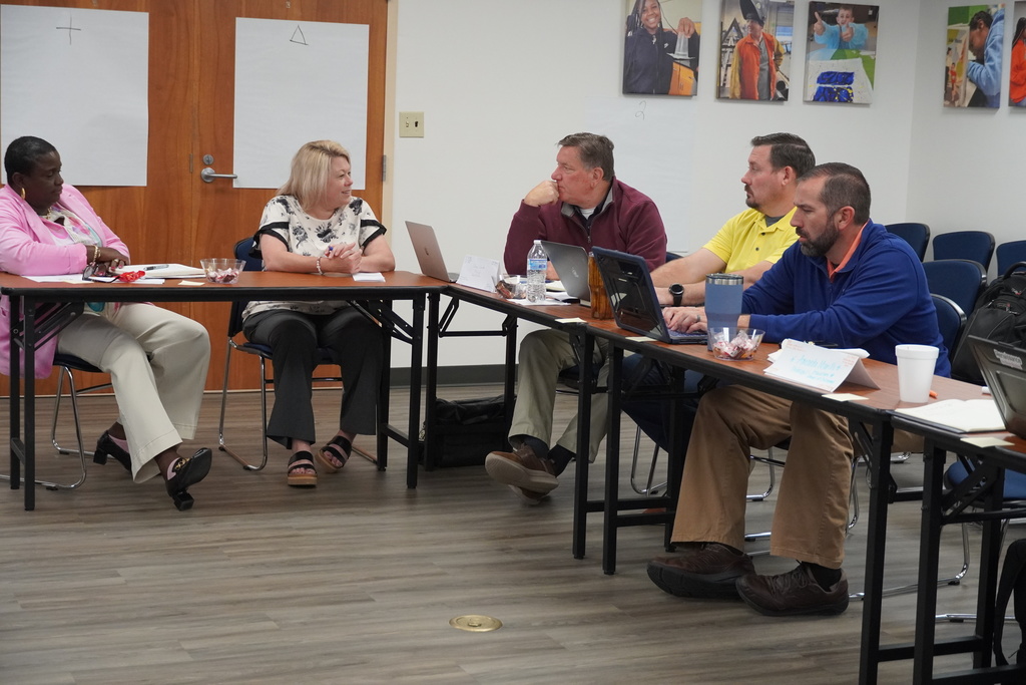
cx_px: 513
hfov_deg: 33.4
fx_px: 1710
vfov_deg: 22.6
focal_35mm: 60
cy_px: 342
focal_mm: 40
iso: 2500
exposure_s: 1/160
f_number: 4.5
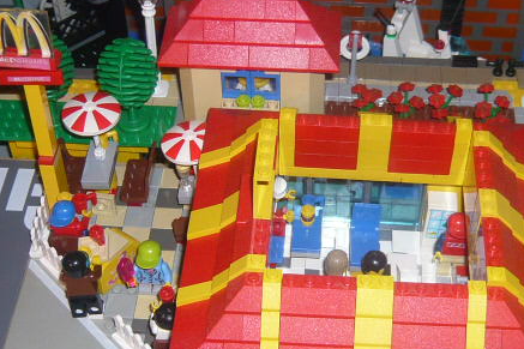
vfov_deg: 20.2
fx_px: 975
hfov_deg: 29.8
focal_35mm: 67
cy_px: 241
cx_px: 355
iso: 100
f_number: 2.8
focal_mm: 4.6
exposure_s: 1/30
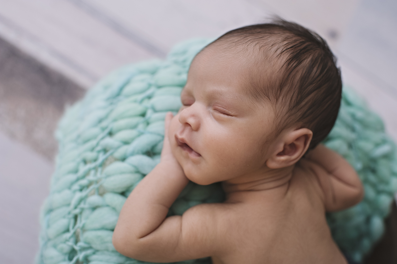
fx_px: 386
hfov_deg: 54.5
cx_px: 198
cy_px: 132
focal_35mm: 35
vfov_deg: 37.8
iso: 640
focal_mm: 35
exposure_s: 1/250
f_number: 3.2
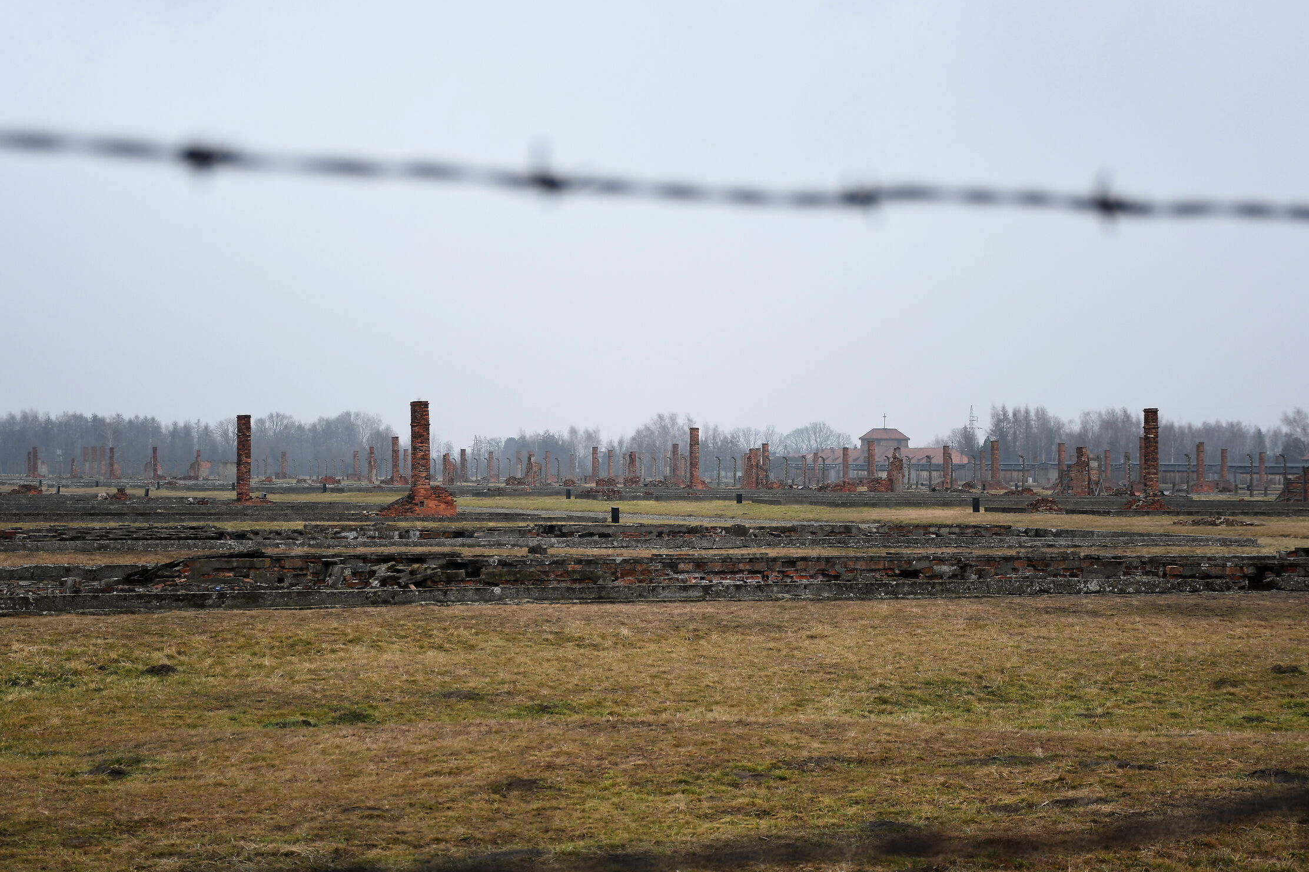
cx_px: 650
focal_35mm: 68
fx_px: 2472
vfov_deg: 20.0
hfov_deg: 29.7
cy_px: 454
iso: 320
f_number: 4.5
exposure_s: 1/400
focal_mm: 42
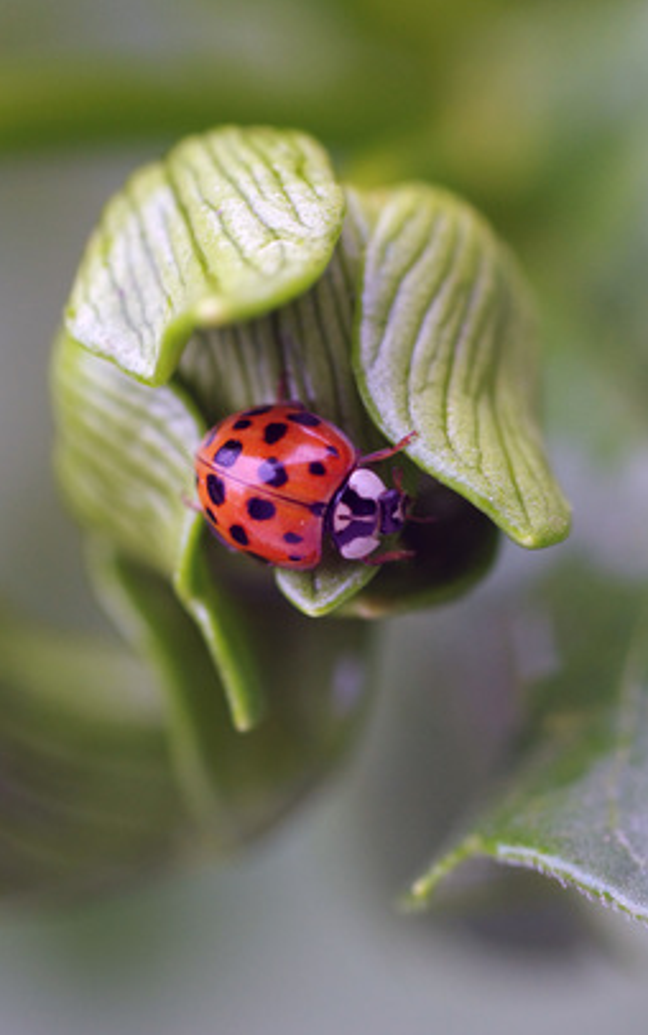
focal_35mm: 138
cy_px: 518
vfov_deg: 15.1
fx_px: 3897
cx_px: 342
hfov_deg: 9.5
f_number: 4.5
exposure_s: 1/160
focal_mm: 90
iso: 1600
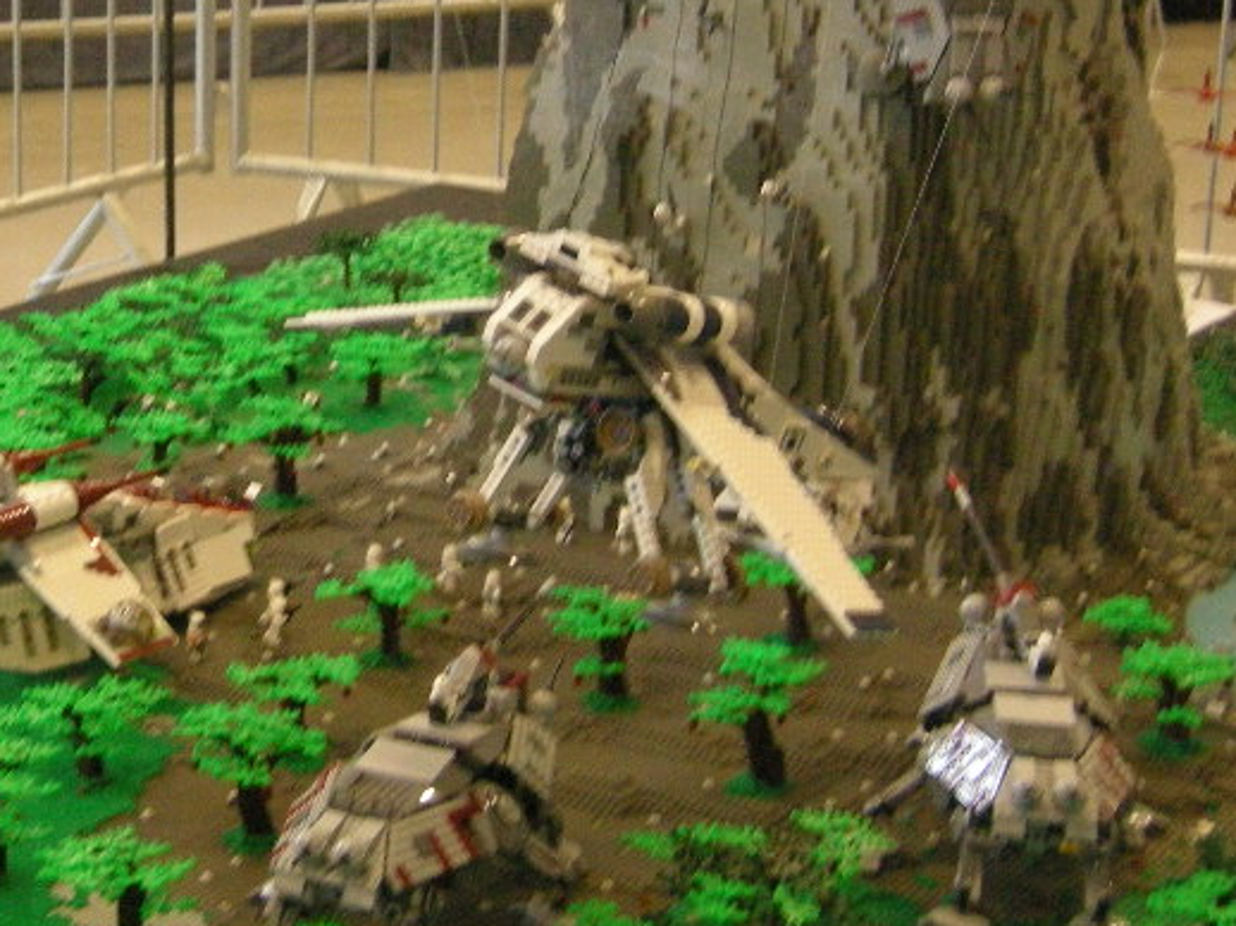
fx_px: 3176
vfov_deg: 16.5
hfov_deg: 21.7
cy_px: 246
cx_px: 248
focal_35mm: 89
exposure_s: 1/16
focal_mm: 7.5
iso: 400
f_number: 2.7
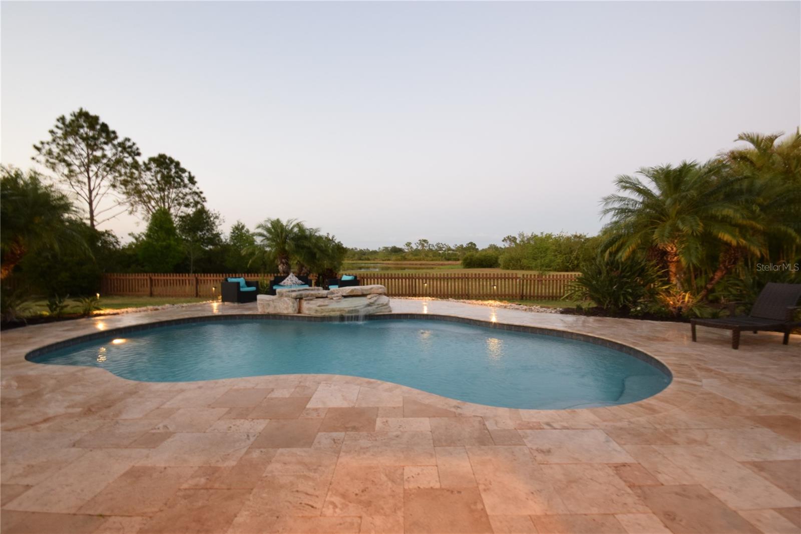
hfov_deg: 100.4
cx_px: 400
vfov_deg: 77.3
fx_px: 334
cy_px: 267
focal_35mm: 15
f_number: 13
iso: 1000
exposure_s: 1/2.5
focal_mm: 10
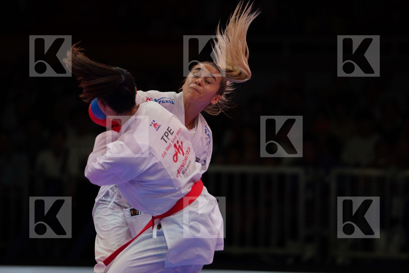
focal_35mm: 297
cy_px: 136
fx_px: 3374
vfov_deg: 4.6
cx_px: 204
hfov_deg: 6.9
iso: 400
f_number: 2.8
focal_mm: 198
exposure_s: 1/1000
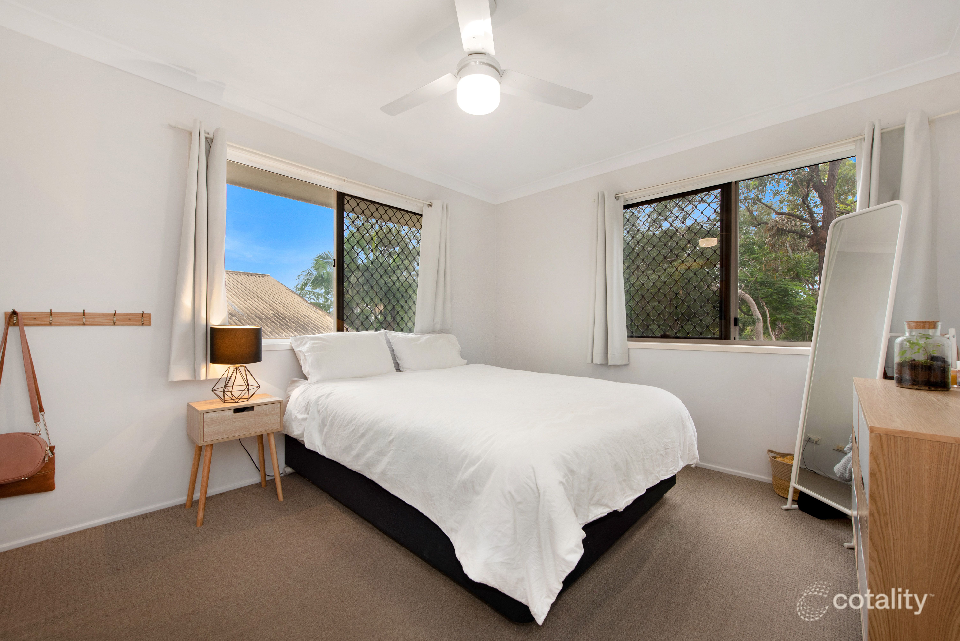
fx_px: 373
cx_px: 480
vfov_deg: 81.3
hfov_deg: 104.2
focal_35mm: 14
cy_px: 320
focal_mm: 14
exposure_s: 1/8
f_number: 8
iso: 320
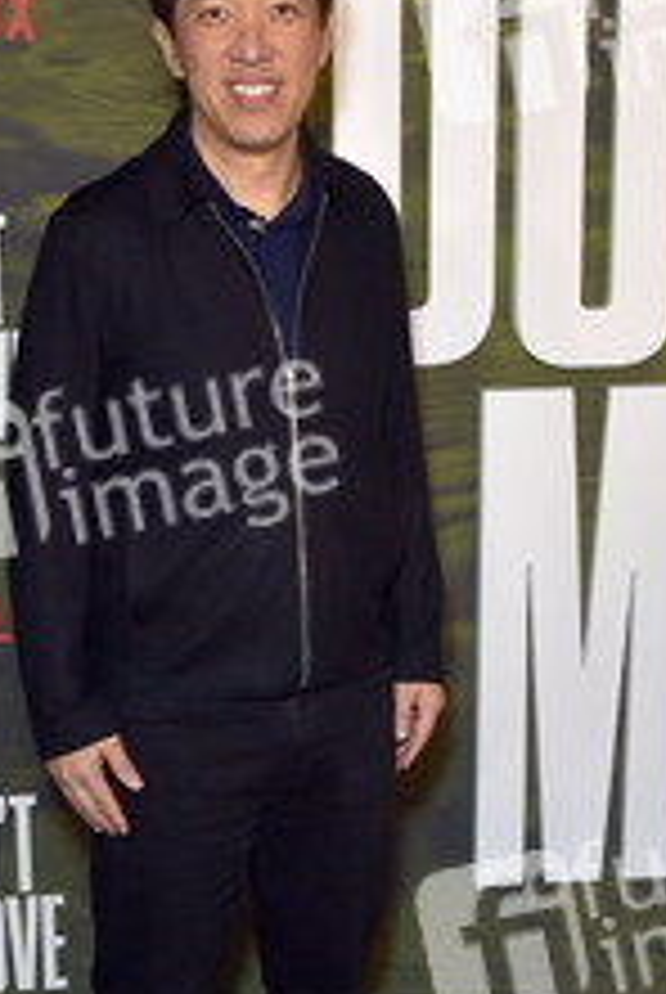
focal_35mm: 56
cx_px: 241
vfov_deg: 35.1
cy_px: 693
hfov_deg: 24.2
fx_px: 1549
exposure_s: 1/200
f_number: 6.3
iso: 800
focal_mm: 31
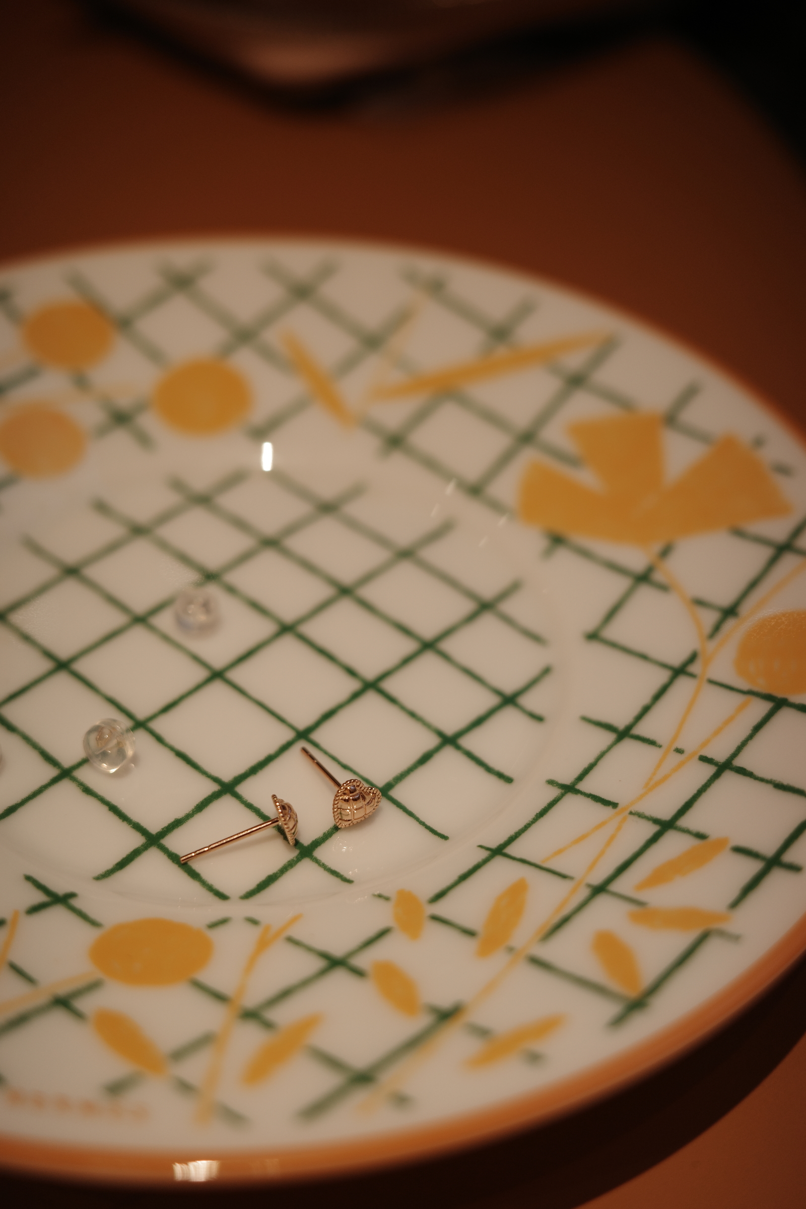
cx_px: 403
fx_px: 1343
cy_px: 604
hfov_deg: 33.4
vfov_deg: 48.5
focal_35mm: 40
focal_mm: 26
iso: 100
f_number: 2.8
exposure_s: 1/80
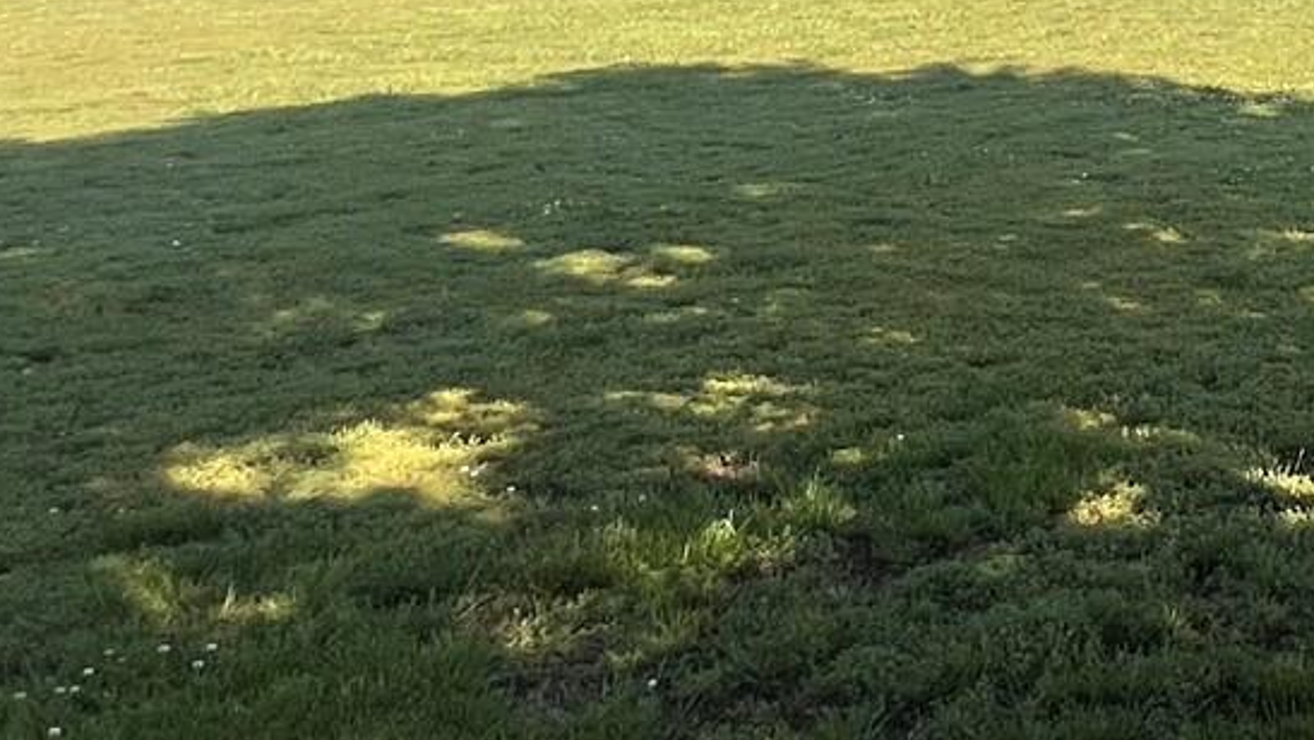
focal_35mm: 53
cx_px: 1372
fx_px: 1847
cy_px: -336
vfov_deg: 19.9
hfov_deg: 34.8
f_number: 1.8
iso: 32
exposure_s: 1/1054
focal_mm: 1.57
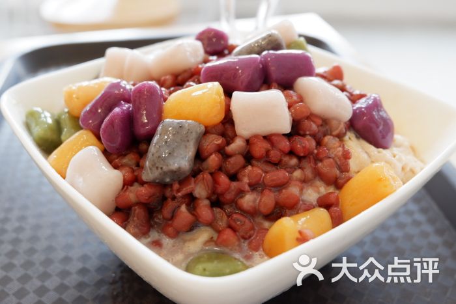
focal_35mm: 38
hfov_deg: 50.7
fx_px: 481
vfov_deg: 35.1
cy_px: 152
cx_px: 228
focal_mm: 25.6
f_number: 4.5
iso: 800
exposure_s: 1/52
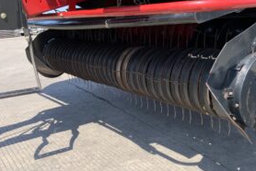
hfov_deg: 49.1
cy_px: 92
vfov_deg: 34.3
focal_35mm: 39
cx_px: 157
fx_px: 278
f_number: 1.8
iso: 16
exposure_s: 1/792
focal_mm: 3
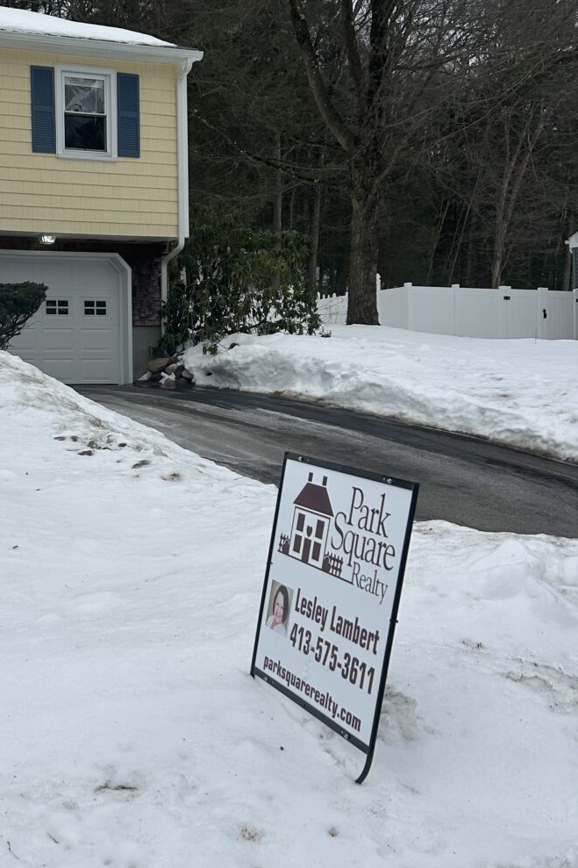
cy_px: 427
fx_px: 675
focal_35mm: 28
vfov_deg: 65.5
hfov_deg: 46.3
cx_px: 252
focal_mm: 5.7
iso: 50
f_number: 1.5
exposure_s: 1/5587
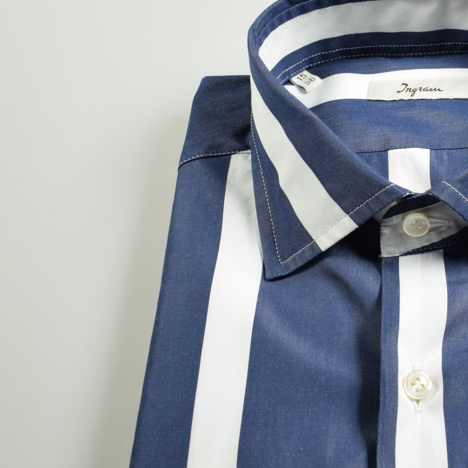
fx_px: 1052
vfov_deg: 25.0
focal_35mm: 69
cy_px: 184
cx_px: 416
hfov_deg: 24.4
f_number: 13
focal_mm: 29
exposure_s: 1/100
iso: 800
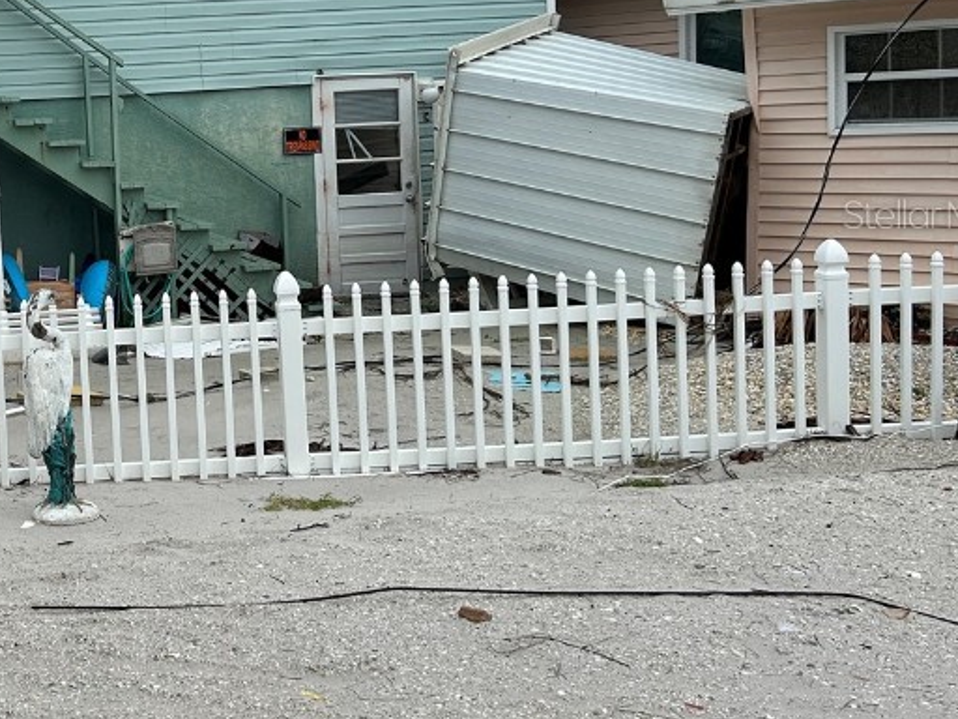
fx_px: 1439
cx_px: 62
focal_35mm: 52
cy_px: 213
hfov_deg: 34.4
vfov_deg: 27.8
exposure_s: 1/2915
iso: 50
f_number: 1.5
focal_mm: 5.7
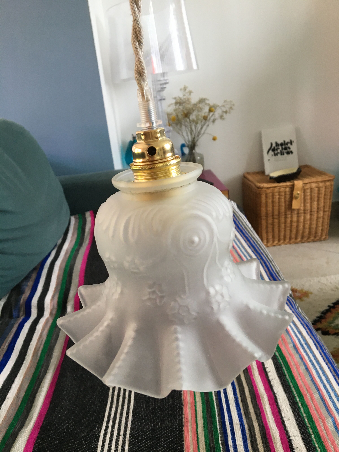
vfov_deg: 61.7
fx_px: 379
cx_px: 170
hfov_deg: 48.2
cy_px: 226
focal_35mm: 29
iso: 40
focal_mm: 4.15
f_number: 2.2
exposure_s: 1/33
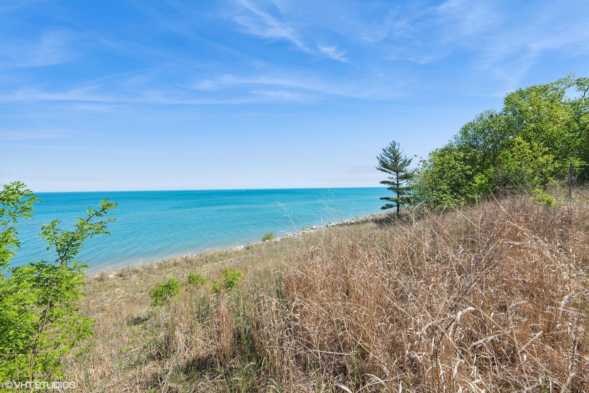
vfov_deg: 81.3
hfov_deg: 104.2
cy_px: 196
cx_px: 294
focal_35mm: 14
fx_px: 229
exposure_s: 1/160
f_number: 11
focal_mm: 14
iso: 200
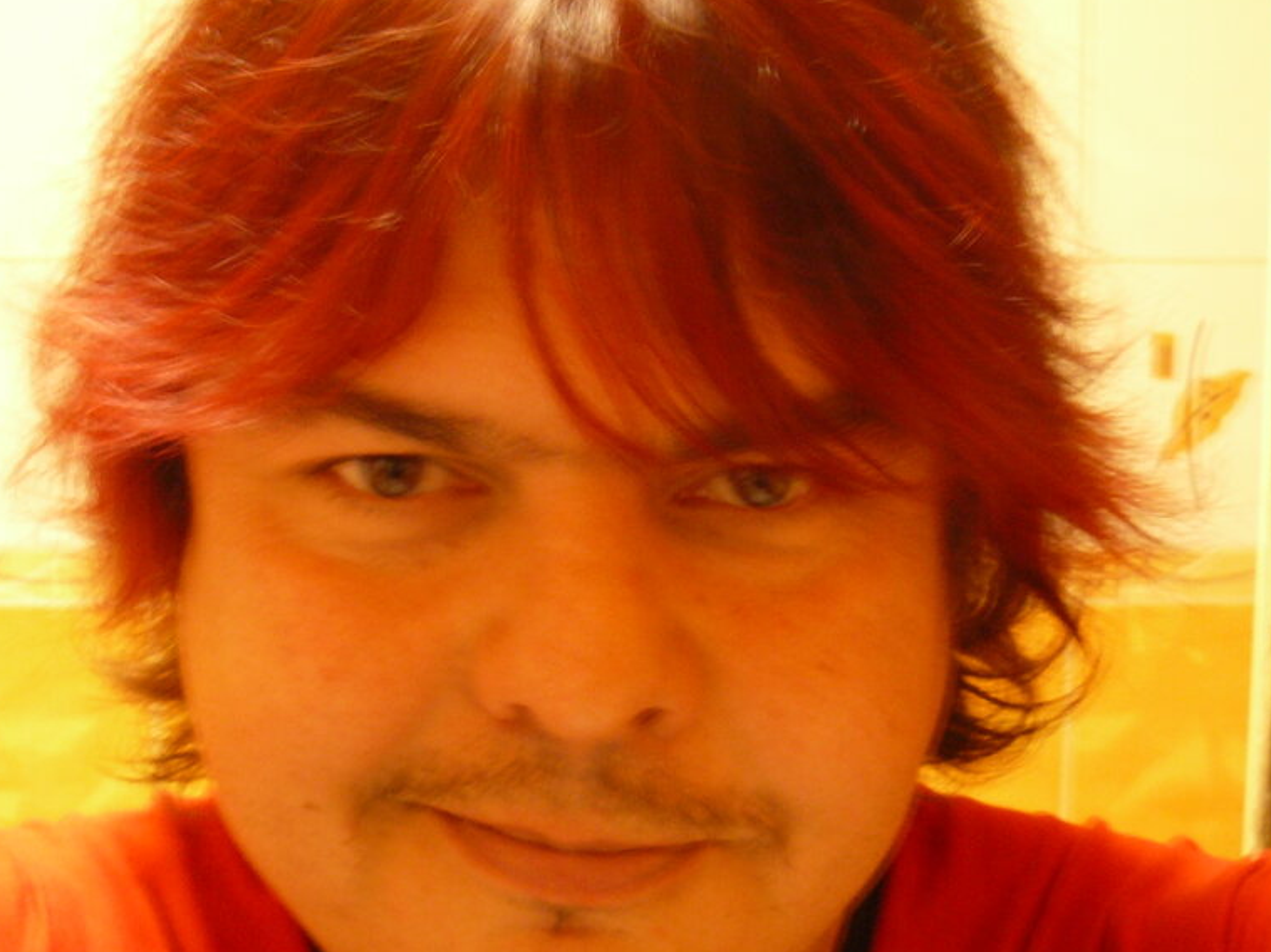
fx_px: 2092
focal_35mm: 57
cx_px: 555
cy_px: 369
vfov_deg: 25.6
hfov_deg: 33.7
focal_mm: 6
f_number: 5
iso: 200
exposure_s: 1/1.6
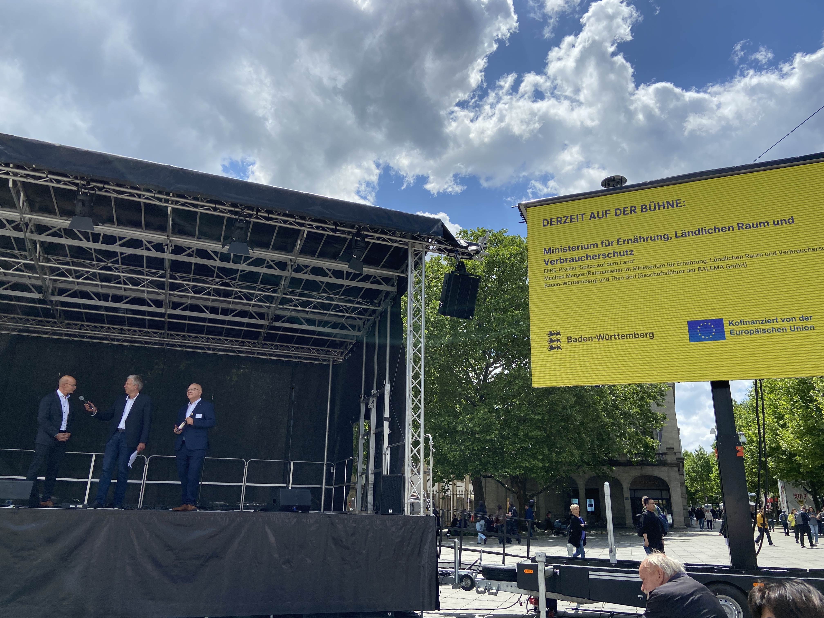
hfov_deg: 67.3
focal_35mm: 26
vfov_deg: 53.1
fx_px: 619
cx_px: 412
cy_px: 309
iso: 32
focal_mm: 4.25
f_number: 1.8
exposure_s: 1/4115
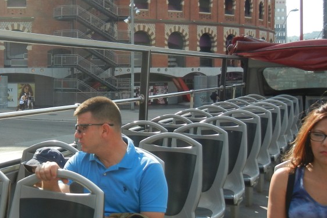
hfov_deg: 33.5
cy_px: 69
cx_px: 41
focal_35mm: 57
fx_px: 518
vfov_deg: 23.7
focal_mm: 5.4
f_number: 3.5
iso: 160
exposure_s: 1/538
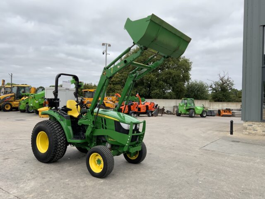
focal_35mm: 29
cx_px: 132
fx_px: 222
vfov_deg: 48.2
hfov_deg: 61.7
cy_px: 100
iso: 16
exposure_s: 1/842
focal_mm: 3
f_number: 1.8
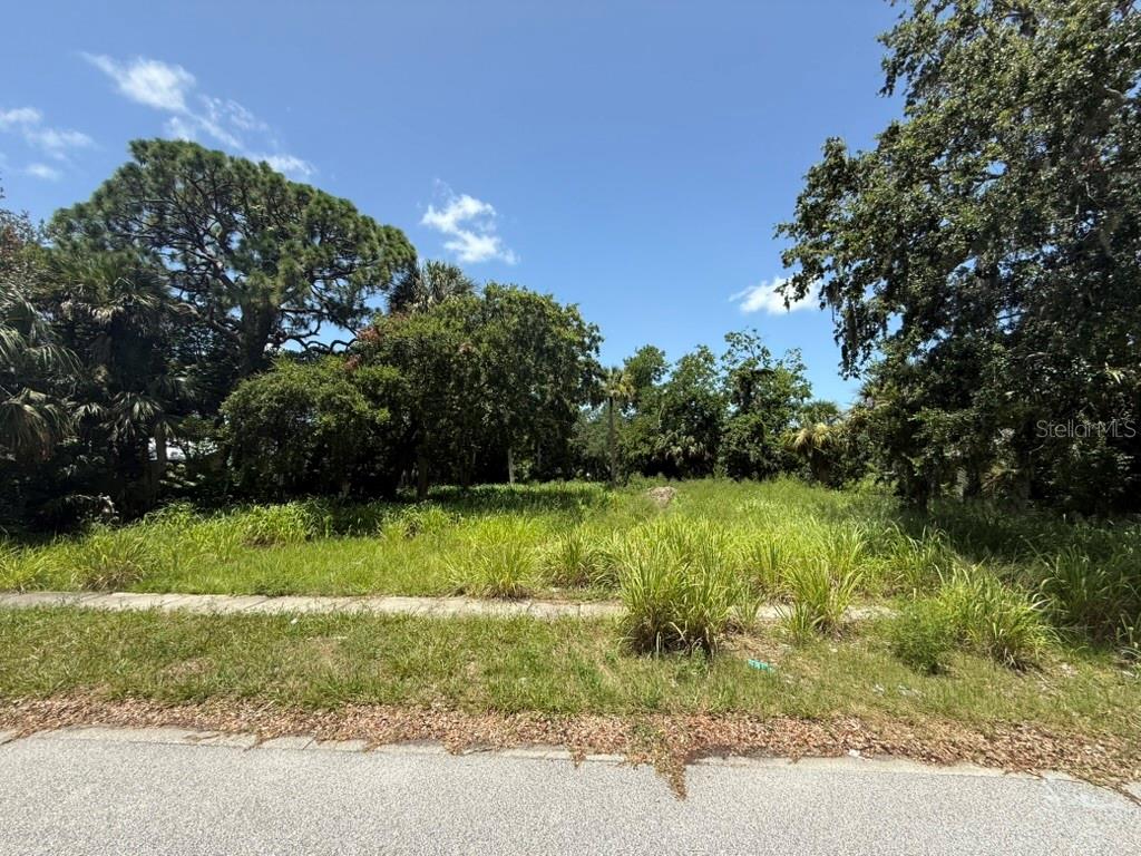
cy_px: 428
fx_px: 461
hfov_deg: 102.1
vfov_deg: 85.7
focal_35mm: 14
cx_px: 570
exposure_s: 1/1125
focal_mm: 2.22
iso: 50
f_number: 2.2
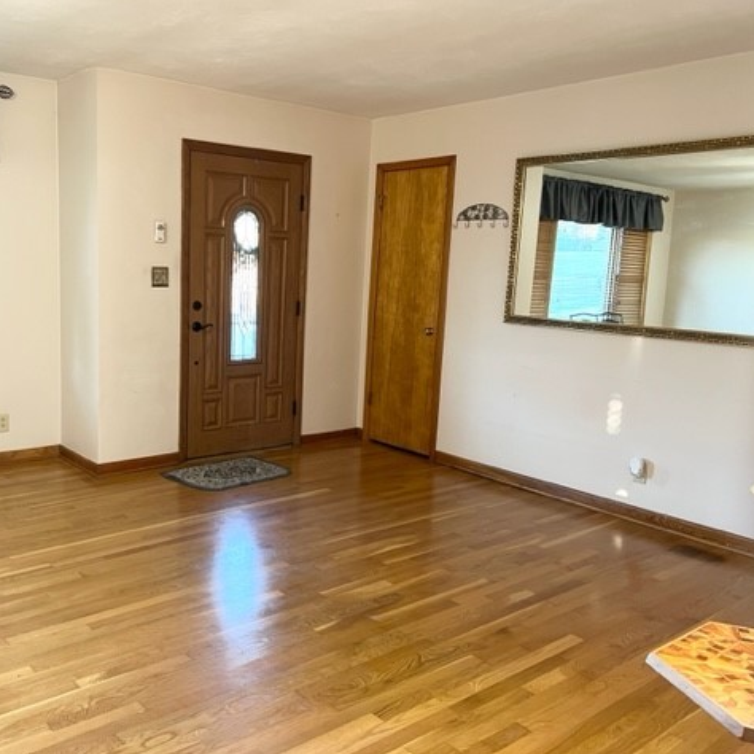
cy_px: 379
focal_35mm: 31
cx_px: 264
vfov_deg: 52.5
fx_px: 764
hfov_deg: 51.7
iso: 200
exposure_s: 1/60
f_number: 1.5
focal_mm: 5.7
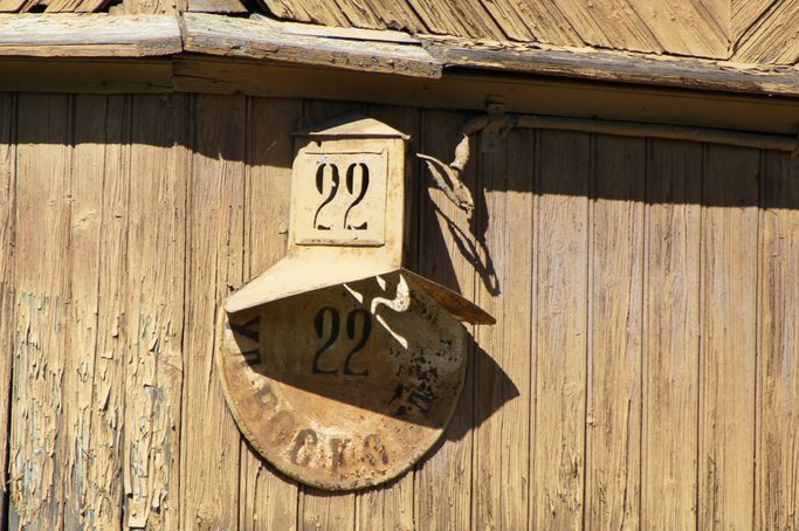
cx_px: 386
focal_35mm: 549
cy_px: 259
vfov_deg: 2.5
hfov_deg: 3.8
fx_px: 12173
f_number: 7.1
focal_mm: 250
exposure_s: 1/500
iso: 200
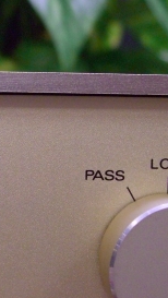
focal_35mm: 97
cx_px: -3
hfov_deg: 12.4
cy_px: 201
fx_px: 767
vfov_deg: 21.9
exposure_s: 1/80
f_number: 2.8
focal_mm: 7.9
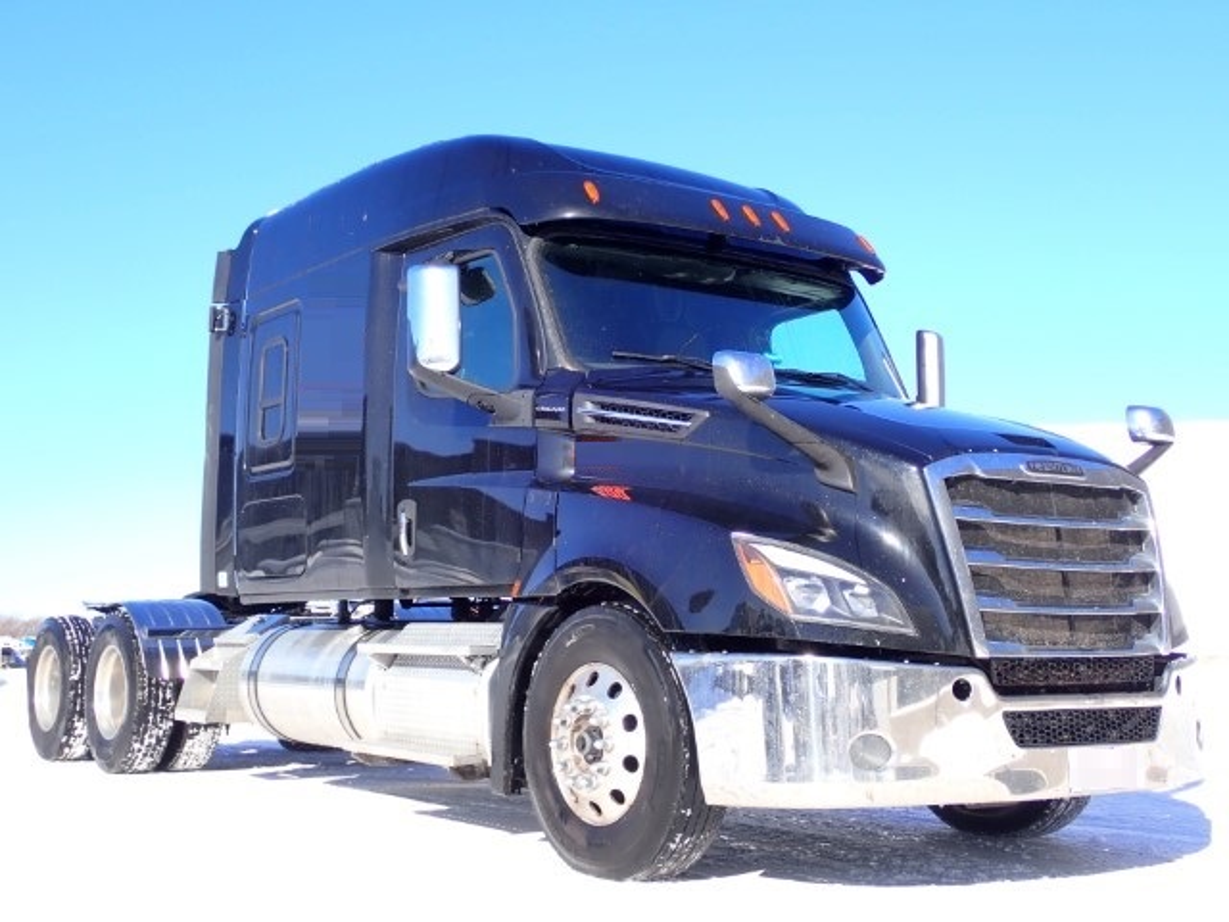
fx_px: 1562
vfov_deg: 32.9
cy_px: 461
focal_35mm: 44
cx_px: 614
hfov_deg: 42.9
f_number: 4
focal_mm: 7.84
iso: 100
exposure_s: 1/400
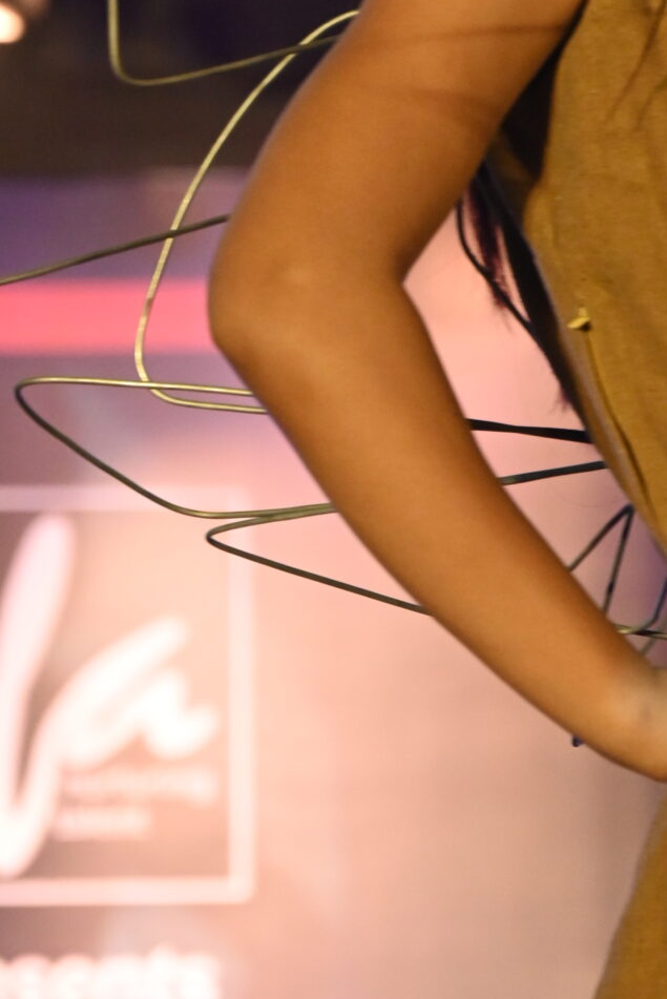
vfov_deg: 6.4
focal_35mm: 323
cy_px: 71
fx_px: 8966
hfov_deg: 4.2
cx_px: 881
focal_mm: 120
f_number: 6.3
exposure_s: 1/200
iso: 3200
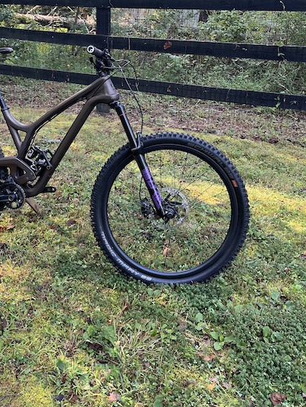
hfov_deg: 36.2
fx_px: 459
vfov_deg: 46.4
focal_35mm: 39
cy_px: 109
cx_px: 88
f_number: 1.6
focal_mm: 5.1
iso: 50
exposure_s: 1/170
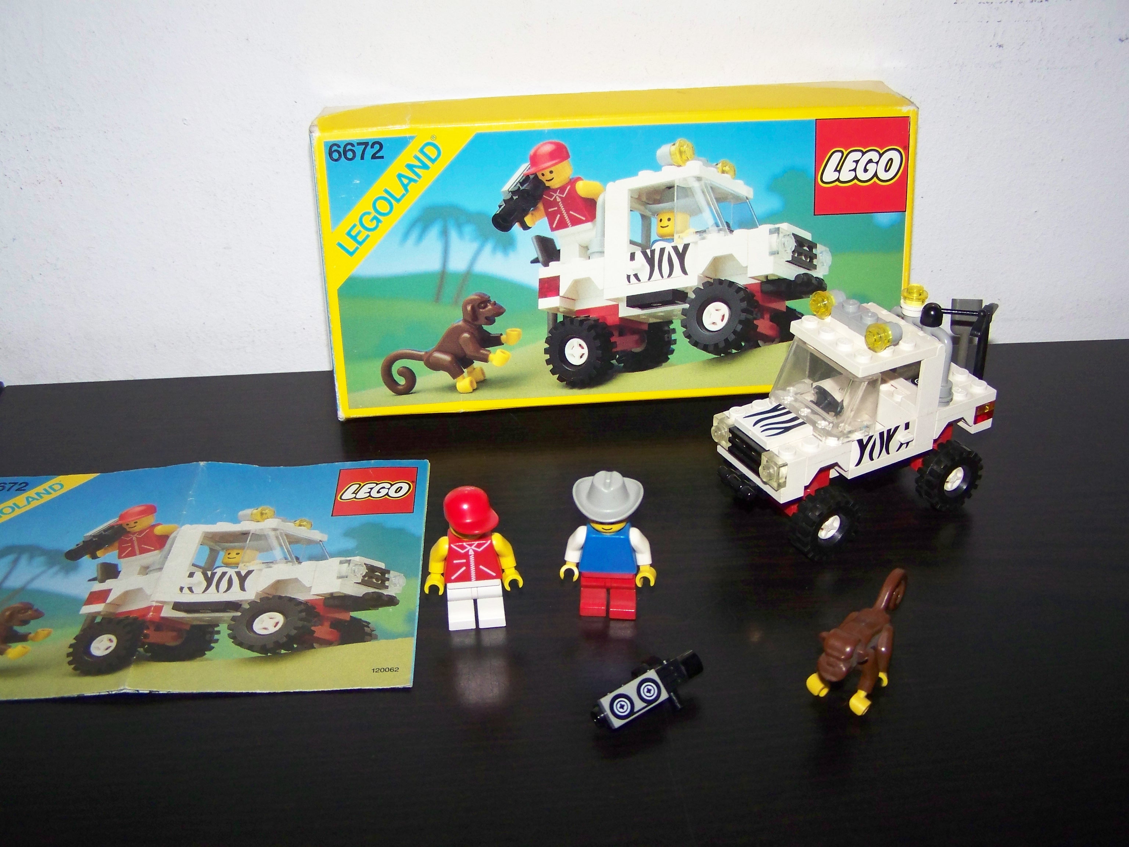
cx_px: 564
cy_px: 424
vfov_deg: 37.7
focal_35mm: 38
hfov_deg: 49.0
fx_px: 1239
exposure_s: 1/30
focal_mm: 6.3
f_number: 2.8
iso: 200
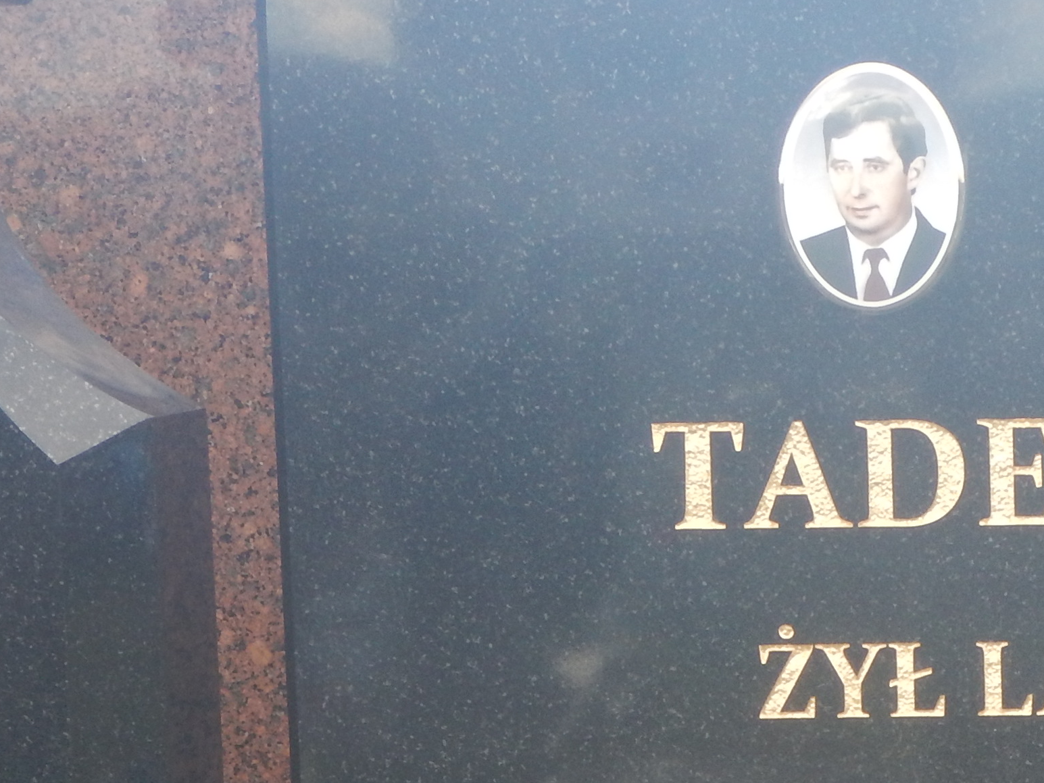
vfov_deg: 8.8
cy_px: 966
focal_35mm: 167
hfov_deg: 11.5
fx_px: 5037
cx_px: 1391
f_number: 4.4
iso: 125
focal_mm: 10.1
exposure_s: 1/80
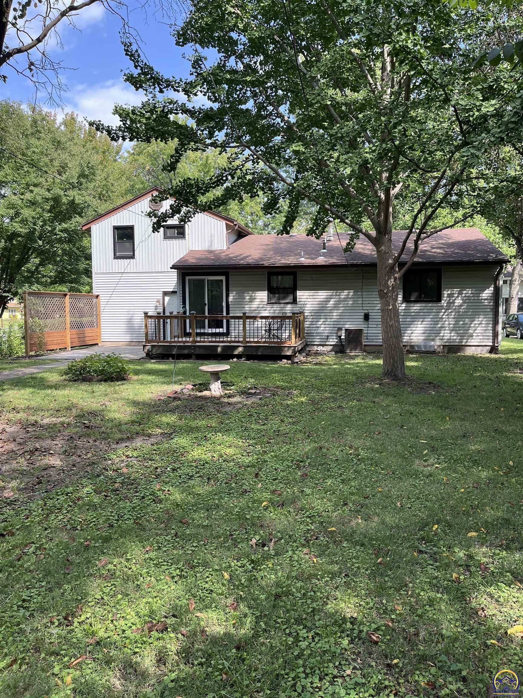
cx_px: 262
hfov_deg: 53.1
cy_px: 349
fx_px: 524
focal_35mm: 26
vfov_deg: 67.3
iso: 50
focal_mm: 5.1
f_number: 1.6
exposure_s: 1/598
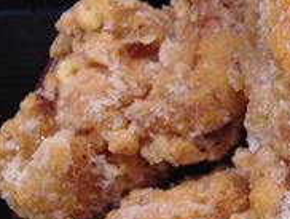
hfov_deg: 15.0
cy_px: 102
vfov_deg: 12.8
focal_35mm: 116
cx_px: 505
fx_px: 973
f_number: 2.4
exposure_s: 1/40
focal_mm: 4.12
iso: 50
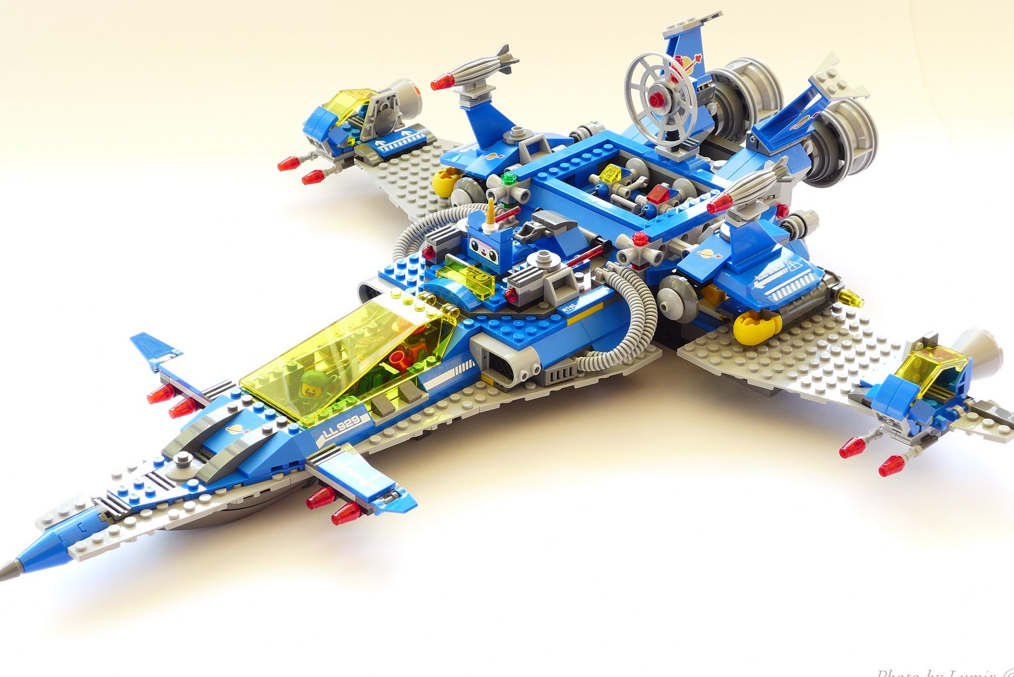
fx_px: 2141
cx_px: 522
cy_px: 321
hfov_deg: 26.6
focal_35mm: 76
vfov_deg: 18.0
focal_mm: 13.7
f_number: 4.5
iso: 80
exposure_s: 1/10
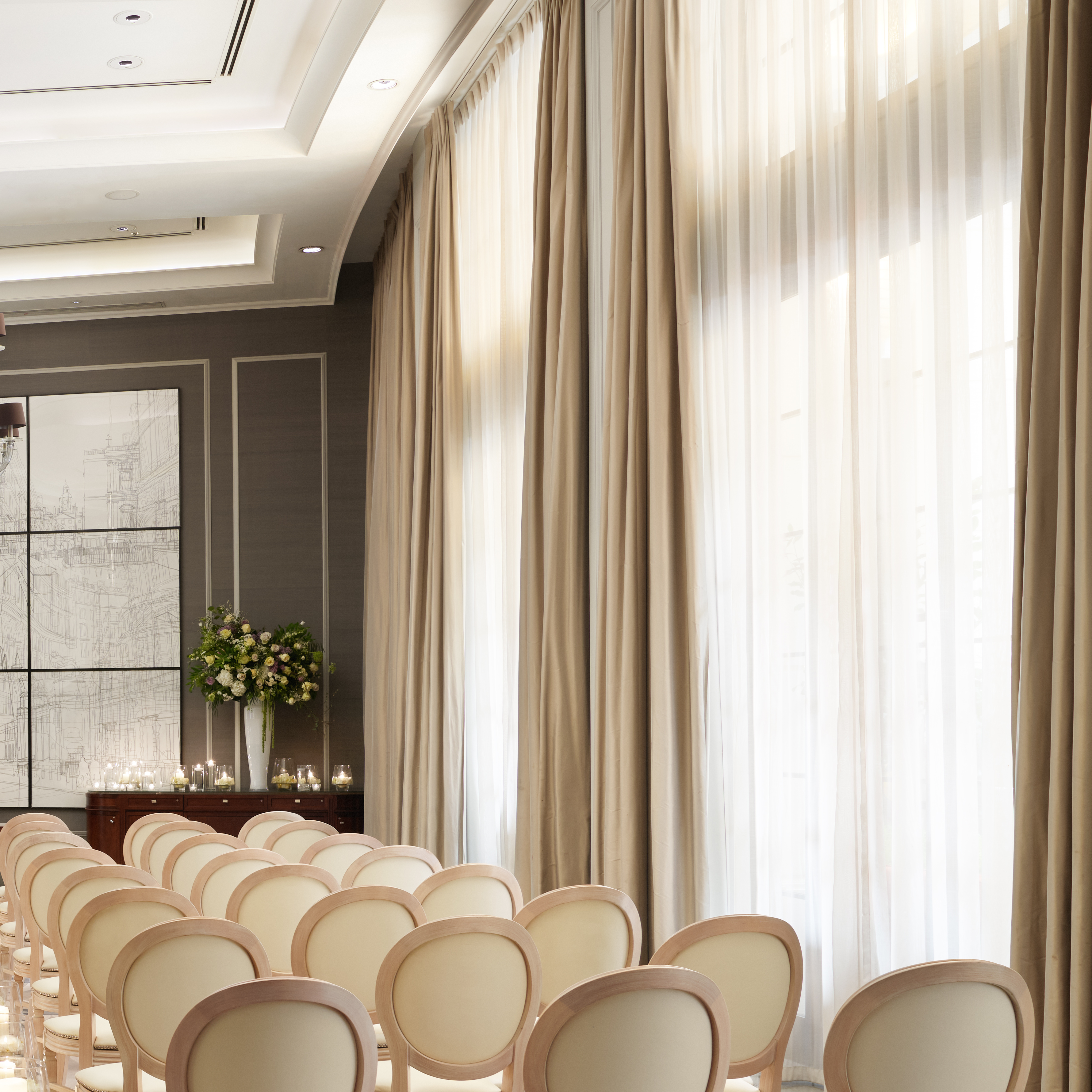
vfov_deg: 35.7
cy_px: 741
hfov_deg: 31.3
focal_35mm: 47
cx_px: -161
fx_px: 1677
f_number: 11
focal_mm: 24
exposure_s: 1/250
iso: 400
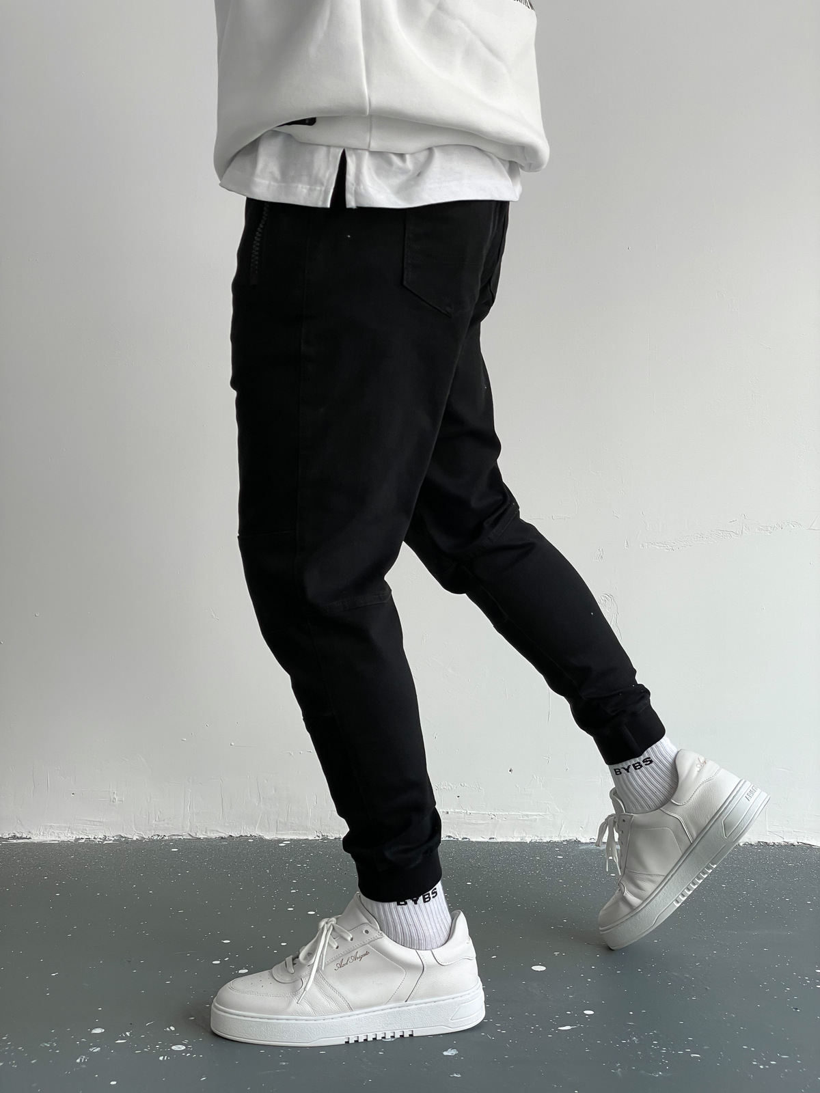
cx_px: 410
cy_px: 546
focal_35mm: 52
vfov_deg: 36.8
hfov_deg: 28.0
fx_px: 1642
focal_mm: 6
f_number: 2
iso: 64
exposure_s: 1/120
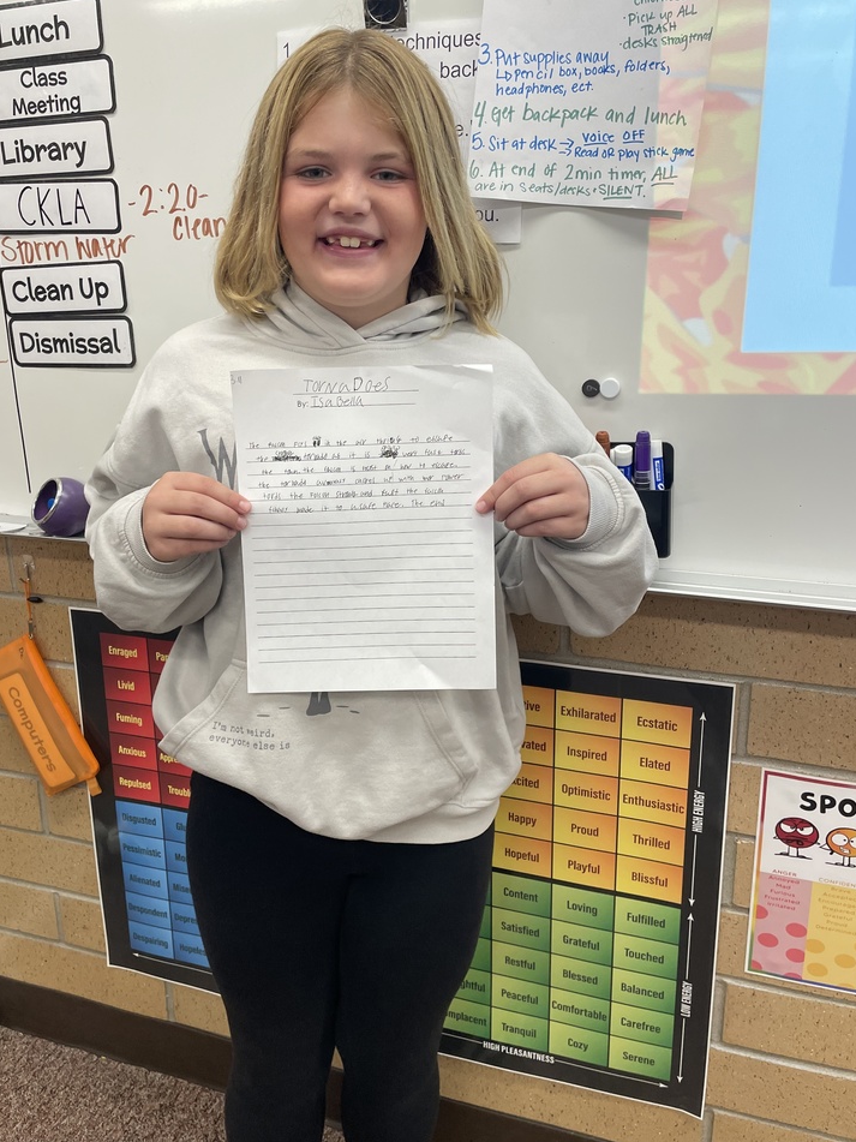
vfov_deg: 63.4
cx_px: 401
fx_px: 923
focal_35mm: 28
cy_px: 528
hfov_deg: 49.7
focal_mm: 4.2
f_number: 1.6
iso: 125
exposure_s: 1/121
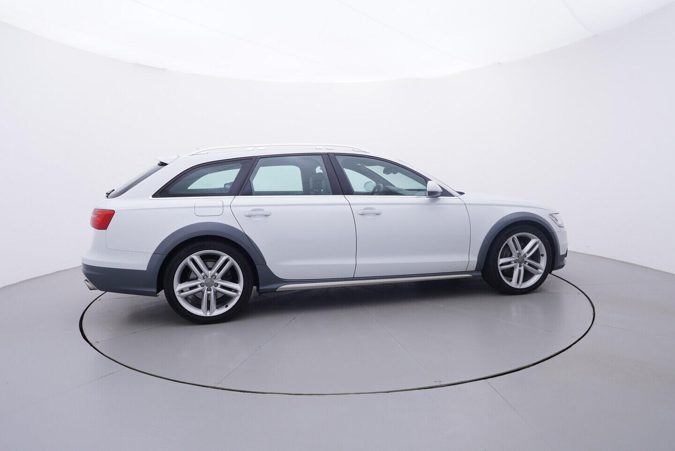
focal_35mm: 22
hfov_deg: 77.3
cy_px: 226
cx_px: 338
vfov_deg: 56.2
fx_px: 422
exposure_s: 1/80
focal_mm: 15
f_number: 5
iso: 200
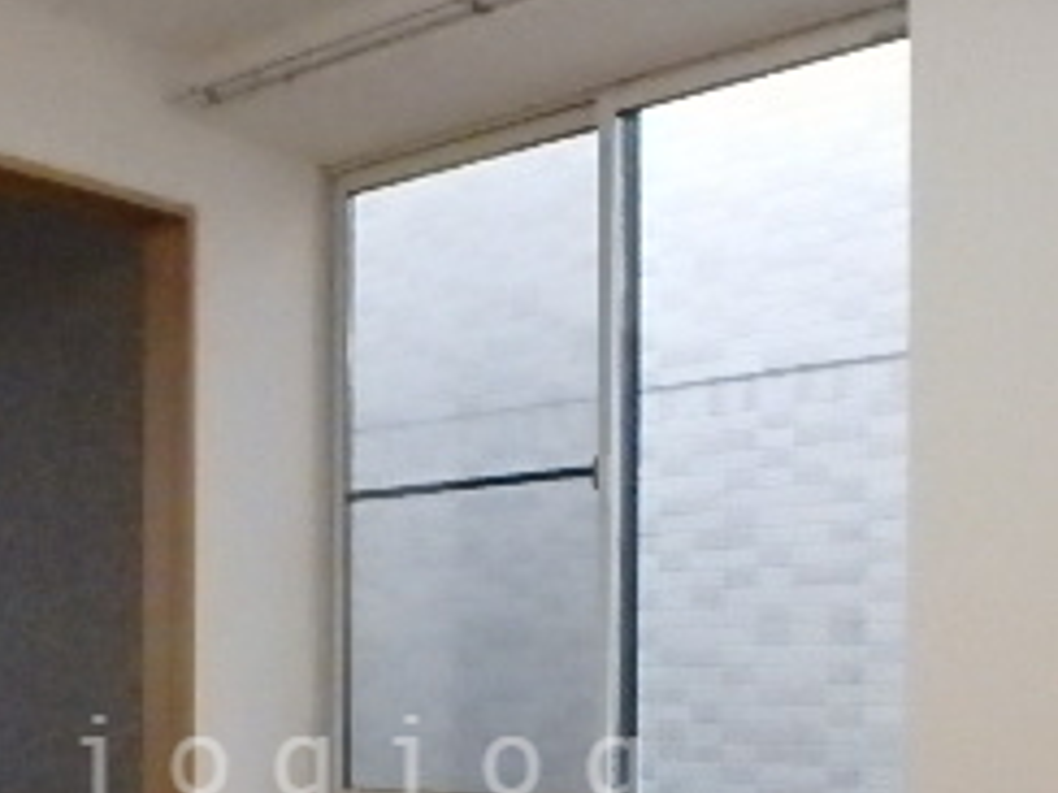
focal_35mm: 55
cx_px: 369
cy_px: 767
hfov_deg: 34.7
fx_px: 1681
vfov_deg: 25.4
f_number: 3.5
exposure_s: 1/100
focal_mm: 3.7
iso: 3200
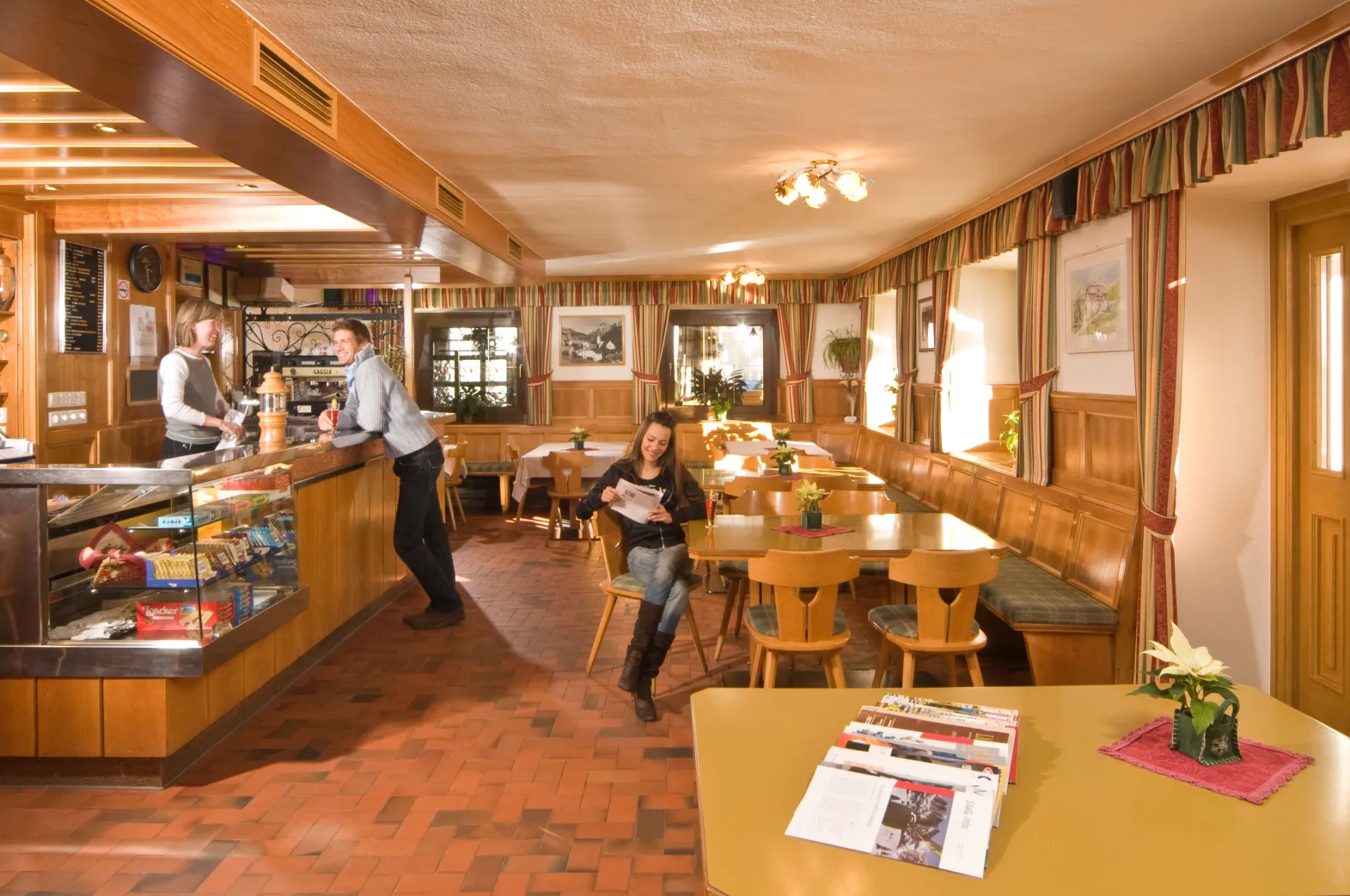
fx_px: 824
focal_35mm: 22
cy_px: 351
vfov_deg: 56.6
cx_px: 665
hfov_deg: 78.6
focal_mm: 12
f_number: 13
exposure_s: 1/15
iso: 400
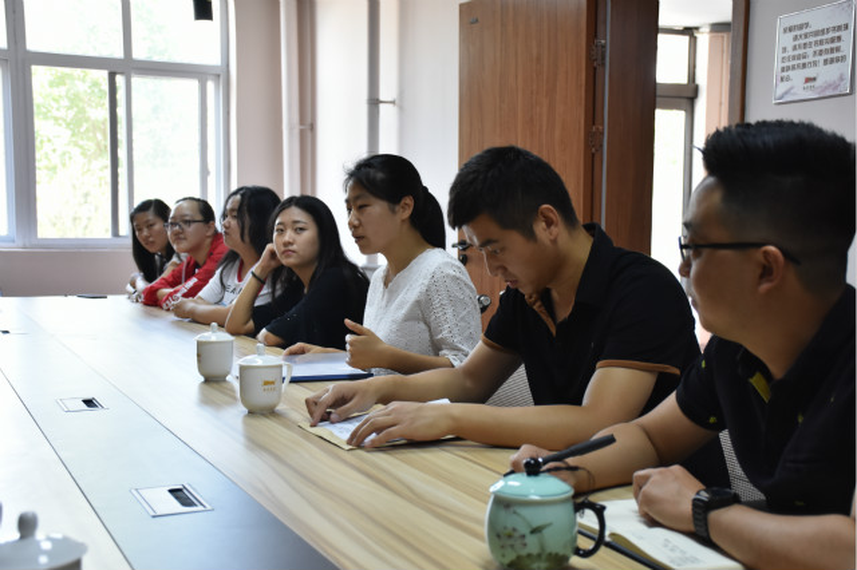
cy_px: 285
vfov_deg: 28.0
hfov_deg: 41.1
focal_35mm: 48
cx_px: 428
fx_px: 1142
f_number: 4.5
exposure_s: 1/160
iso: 1250
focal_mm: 32
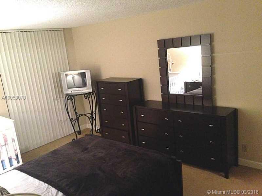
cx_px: 131
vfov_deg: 42.9
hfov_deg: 55.4
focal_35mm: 33
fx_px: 250
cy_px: 98
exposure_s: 1/15
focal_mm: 4.12
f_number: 2.4
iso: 800
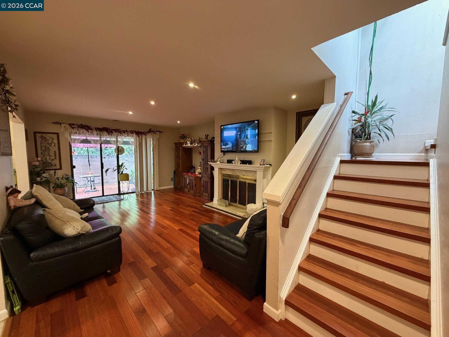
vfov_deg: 85.7
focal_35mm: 14
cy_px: 168
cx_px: 224
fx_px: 182
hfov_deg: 102.1
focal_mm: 2.22
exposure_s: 1/60
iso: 500
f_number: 2.2
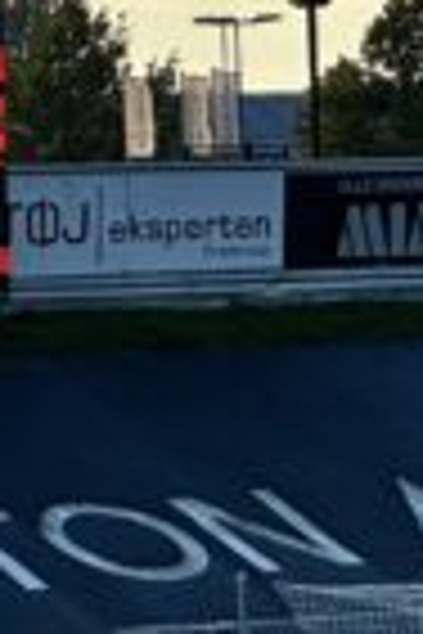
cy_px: 157
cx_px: 1256
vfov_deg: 5.2
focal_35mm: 394
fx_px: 6944
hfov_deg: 3.4
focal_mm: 9
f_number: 2.8
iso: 32
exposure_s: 1/1220
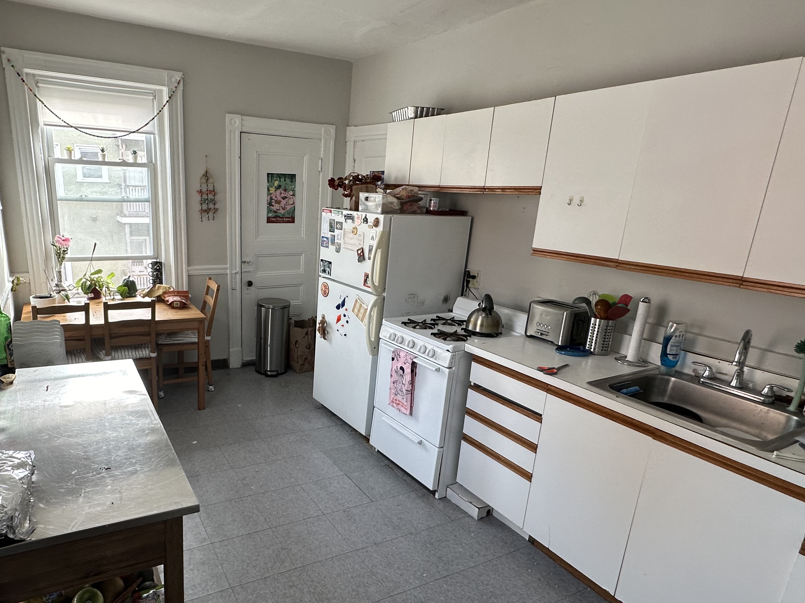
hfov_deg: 75.2
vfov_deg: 60.9
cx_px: 306
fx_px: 512
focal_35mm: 22
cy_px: 337
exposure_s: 1/99
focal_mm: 2.22
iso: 64
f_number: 2.2
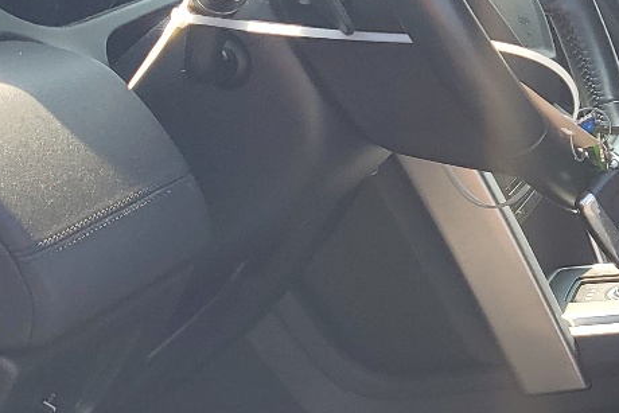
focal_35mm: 94
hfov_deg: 19.7
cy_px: 198
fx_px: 1617
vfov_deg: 14.6
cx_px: 840
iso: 50
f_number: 1.5
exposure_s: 1/714
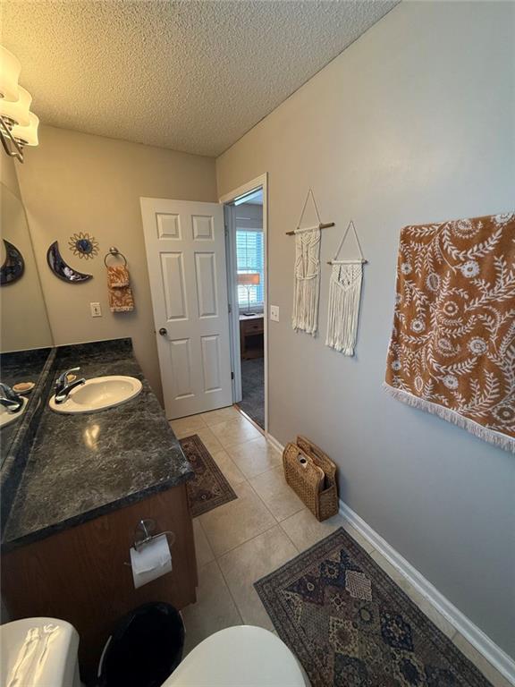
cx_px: 258
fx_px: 278
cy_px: 344
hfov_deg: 85.7
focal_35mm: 14
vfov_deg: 102.1
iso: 250
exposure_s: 1/120
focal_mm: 2.22
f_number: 2.2
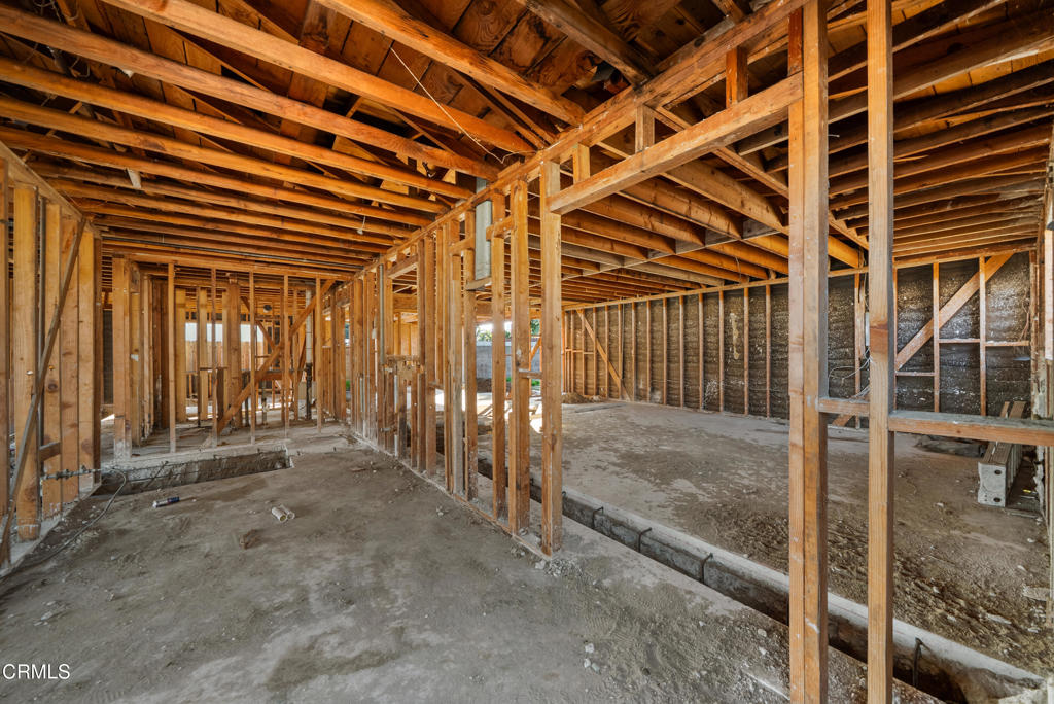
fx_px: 381
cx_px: 527
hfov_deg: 108.3
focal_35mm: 13
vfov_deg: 85.5
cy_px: 352
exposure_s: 1/3
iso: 250
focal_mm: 13
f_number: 9
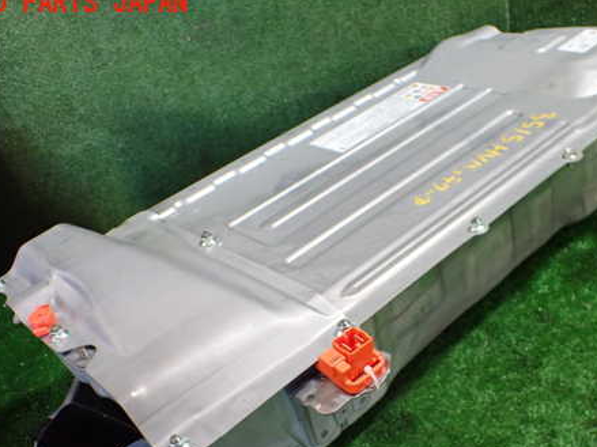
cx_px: 348
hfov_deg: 45.6
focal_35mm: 41
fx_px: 707
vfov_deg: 34.8
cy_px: 292
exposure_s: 1/125
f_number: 2.3
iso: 640
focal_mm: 5.4
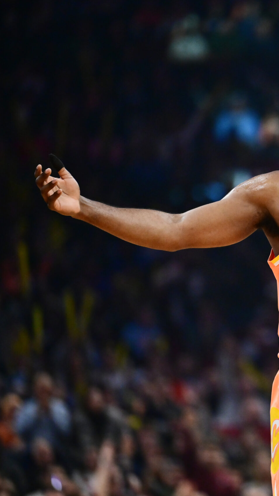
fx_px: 4143
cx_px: 352
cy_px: 248
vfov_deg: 6.9
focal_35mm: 315
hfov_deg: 3.8
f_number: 2.8
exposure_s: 1/2500
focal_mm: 200
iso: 3200
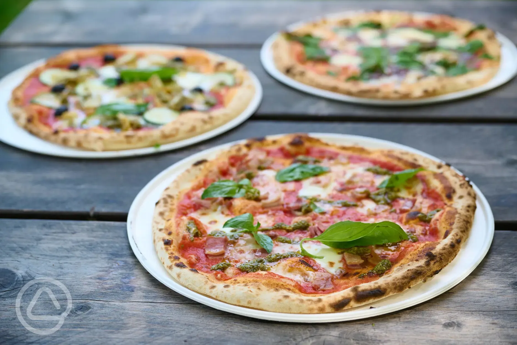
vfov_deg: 21.6
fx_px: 905
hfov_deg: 31.9
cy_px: 172
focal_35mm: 63
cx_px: 258
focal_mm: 63
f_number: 4
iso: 200
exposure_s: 1/200
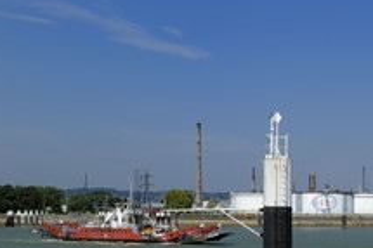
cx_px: 352
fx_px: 890
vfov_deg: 15.6
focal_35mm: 86
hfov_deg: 22.9
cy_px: 234
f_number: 14
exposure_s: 1/200
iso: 200
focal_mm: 44
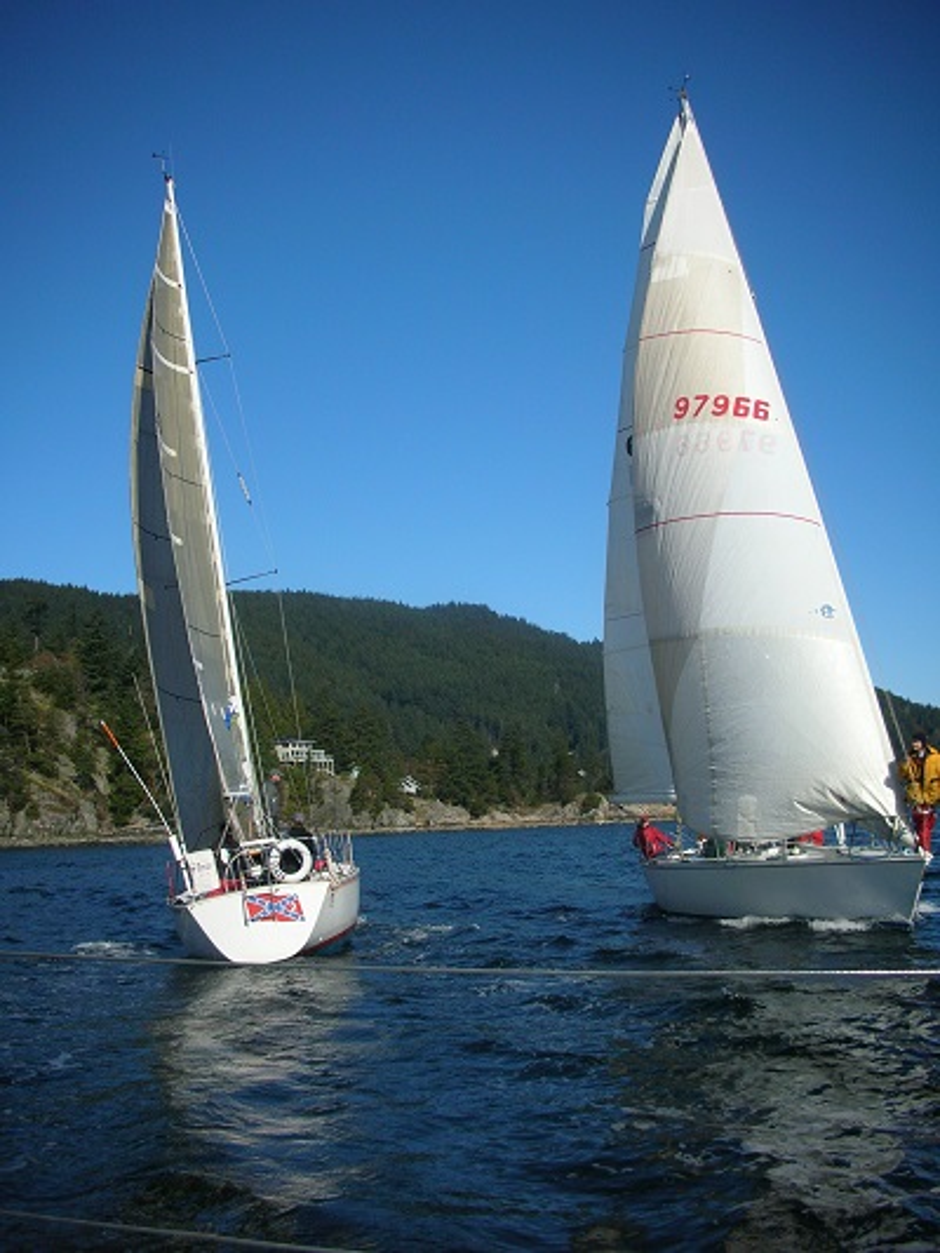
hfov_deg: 40.7
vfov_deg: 52.6
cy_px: 626
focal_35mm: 35
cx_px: 470
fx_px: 1267
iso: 50
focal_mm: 5.8
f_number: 8.5
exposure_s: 1/205
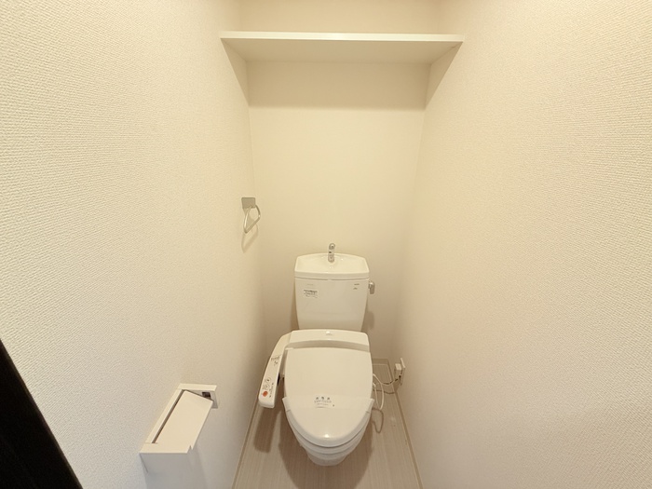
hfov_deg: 102.1
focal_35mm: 14
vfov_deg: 85.7
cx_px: 326
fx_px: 264
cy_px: 244
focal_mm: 2.22
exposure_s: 1/120
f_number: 2.2
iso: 250
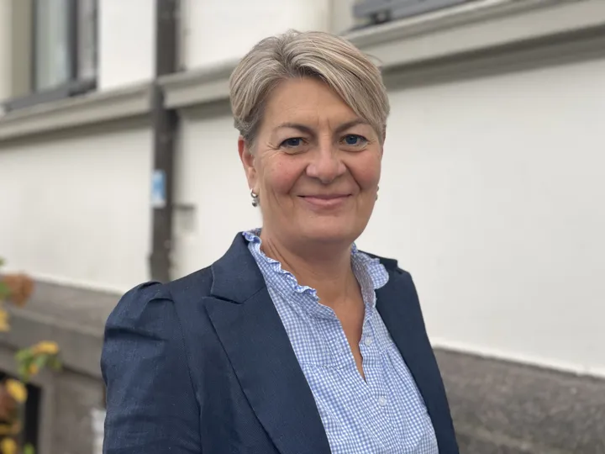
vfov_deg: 28.0
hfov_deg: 36.8
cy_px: 227
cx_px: 302
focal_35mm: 52
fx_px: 909
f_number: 2
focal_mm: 6
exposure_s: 1/122
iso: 32
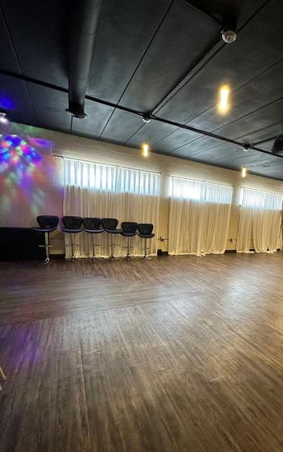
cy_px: 249
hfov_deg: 62.7
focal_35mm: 18
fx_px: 222
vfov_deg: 90.8
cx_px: 197
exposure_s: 1/60
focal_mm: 2.22
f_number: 2.2
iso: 400
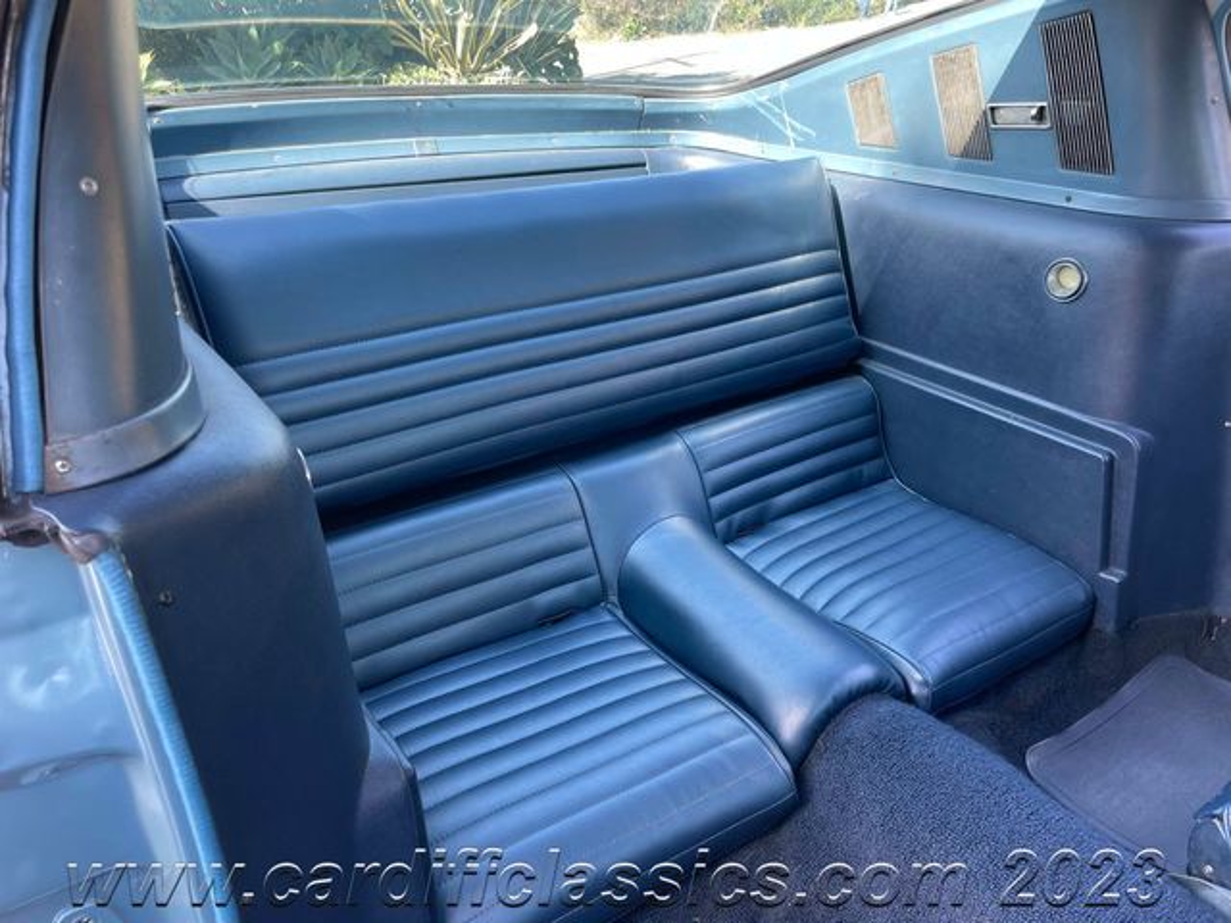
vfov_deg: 53.1
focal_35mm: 26
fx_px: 925
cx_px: 616
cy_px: 462
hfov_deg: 67.3
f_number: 1.6
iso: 64
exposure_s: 1/121
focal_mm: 4.2
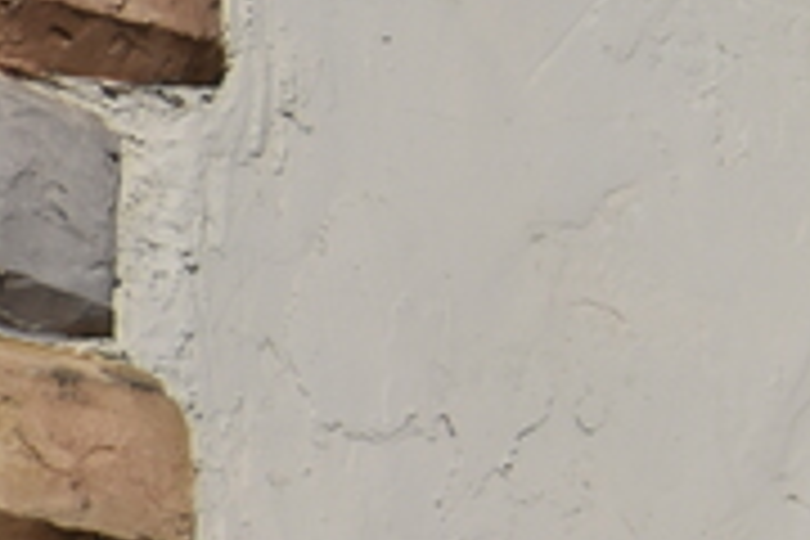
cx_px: 2552
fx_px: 48124
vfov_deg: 0.6
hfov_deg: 1.0
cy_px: 18
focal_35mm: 2139
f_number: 11
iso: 100
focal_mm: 300
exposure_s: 1/640
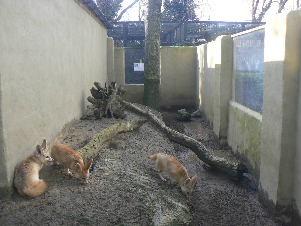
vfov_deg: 39.7
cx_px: 150
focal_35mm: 36
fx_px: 313
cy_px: 113
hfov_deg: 51.4
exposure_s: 1/80
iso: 80
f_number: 4
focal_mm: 6
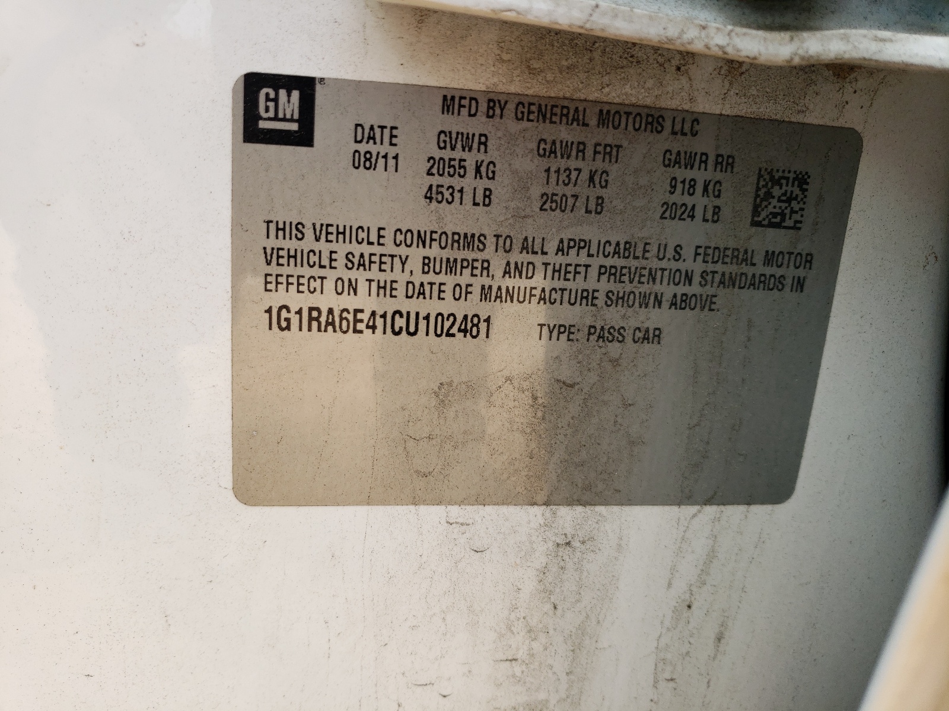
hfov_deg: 67.3
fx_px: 713
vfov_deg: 53.1
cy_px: 356
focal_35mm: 26
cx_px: 474
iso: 50
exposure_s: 1/667
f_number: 1.5
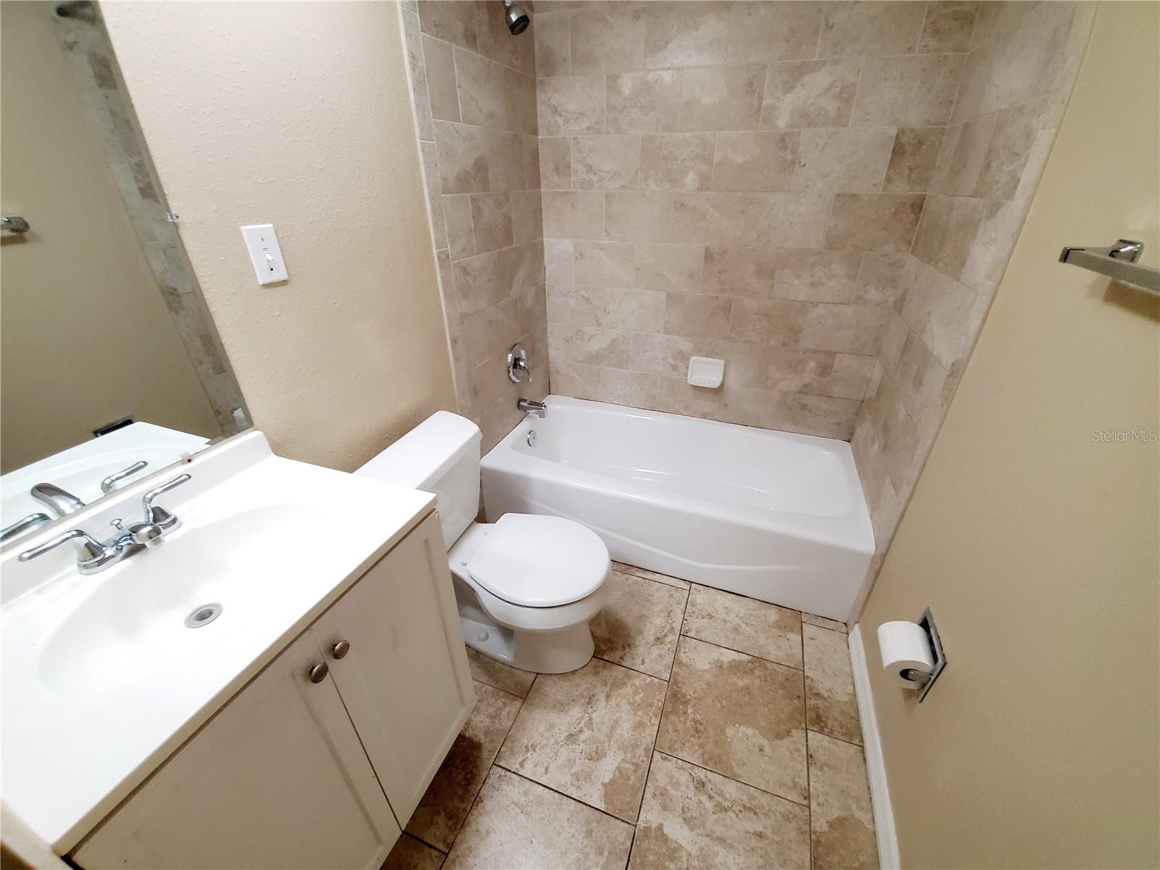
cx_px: 580
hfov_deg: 106.2
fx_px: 436
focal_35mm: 13
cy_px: 435
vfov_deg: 89.9
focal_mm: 1.8
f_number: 2.2
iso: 640
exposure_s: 1/60
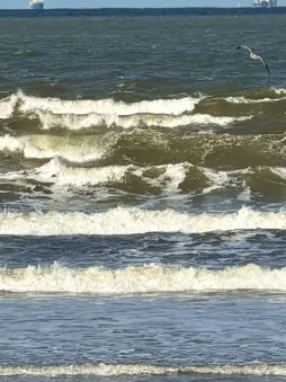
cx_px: 272
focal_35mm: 425
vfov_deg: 4.7
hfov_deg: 3.5
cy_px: 41
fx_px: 4685
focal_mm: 16.89
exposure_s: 1/1259
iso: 20
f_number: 2.8
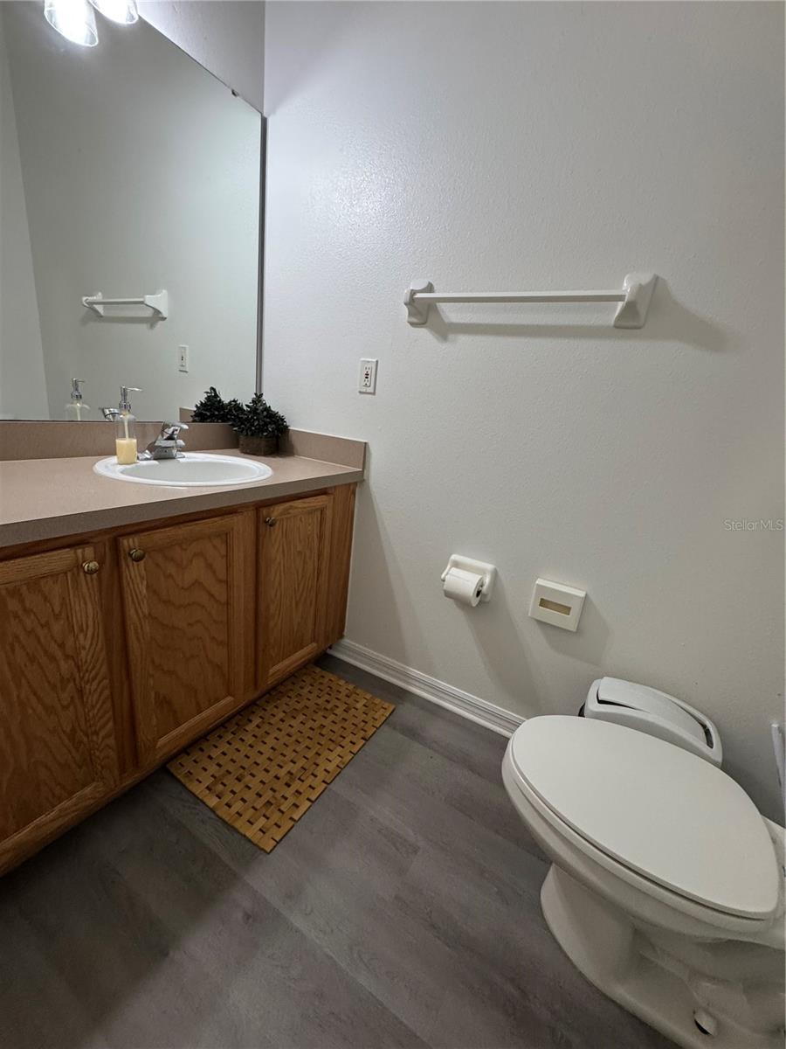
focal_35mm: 14
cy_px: 524
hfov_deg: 85.7
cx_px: 393
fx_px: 424
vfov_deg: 102.1
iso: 250
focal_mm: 2.22
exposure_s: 1/60
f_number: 2.2
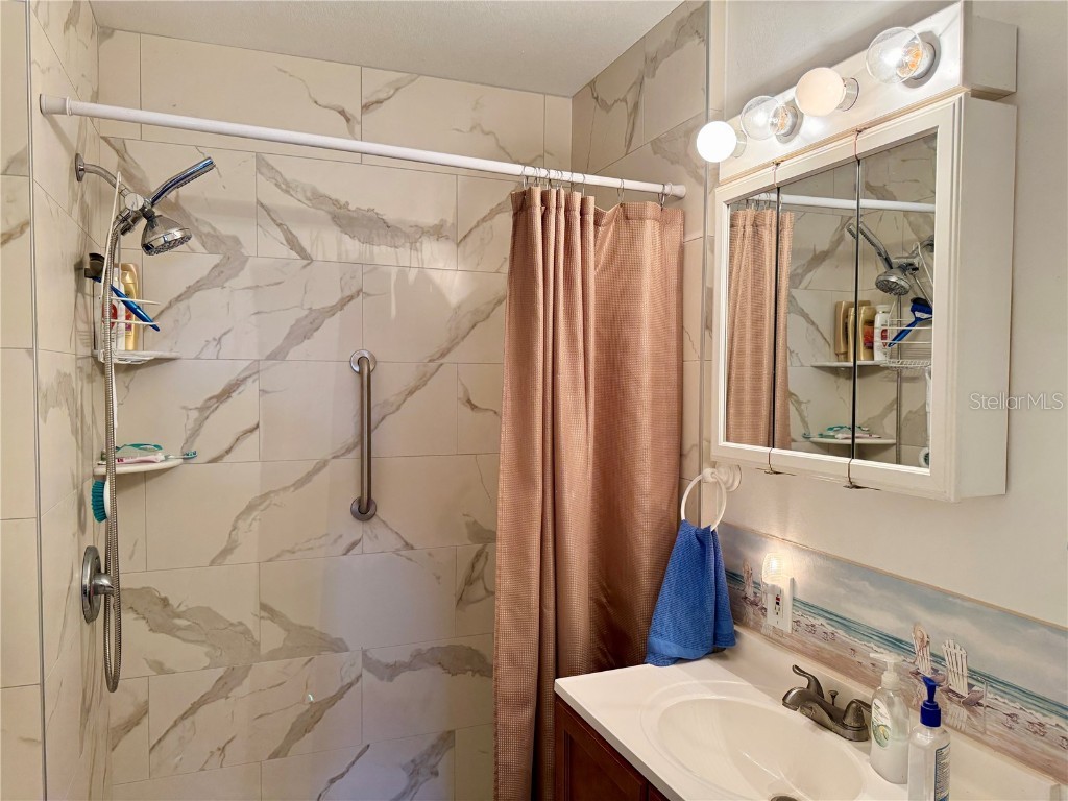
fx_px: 740
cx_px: 534
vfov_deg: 56.8
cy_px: 400
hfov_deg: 71.6
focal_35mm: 24
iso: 200
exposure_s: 1/120
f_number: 1.78
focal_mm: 6.76
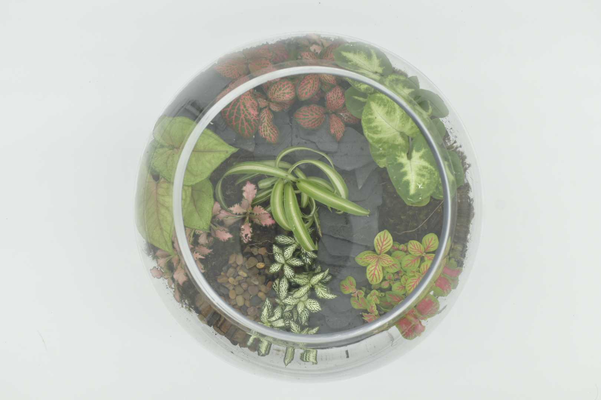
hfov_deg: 45.0
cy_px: 200
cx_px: 300
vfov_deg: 30.8
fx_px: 726
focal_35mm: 44
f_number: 9
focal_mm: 29
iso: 450
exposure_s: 1/125
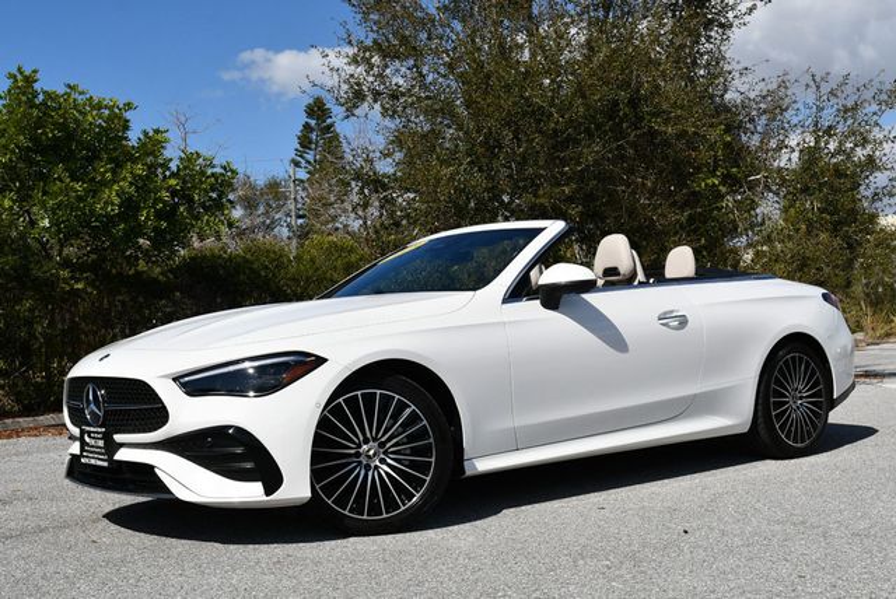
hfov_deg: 41.1
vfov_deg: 28.1
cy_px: 300
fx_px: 1196
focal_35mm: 48
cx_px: 448
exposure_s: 1/400
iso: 100
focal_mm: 24
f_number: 10
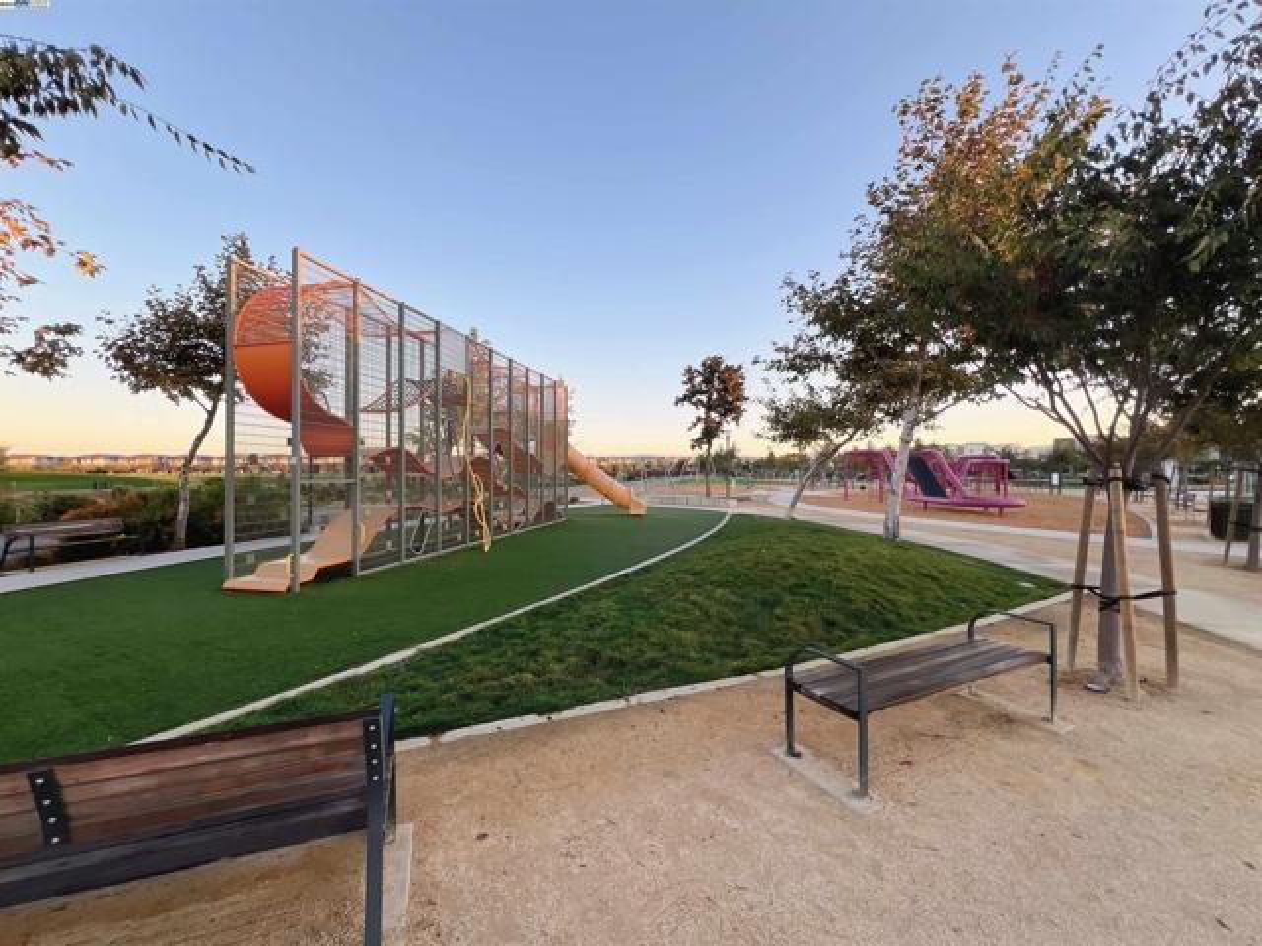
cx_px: 631
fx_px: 474
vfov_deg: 89.9
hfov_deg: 106.2
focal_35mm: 13
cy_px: 473
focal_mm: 1.57
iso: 32
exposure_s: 1/183
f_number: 1.8
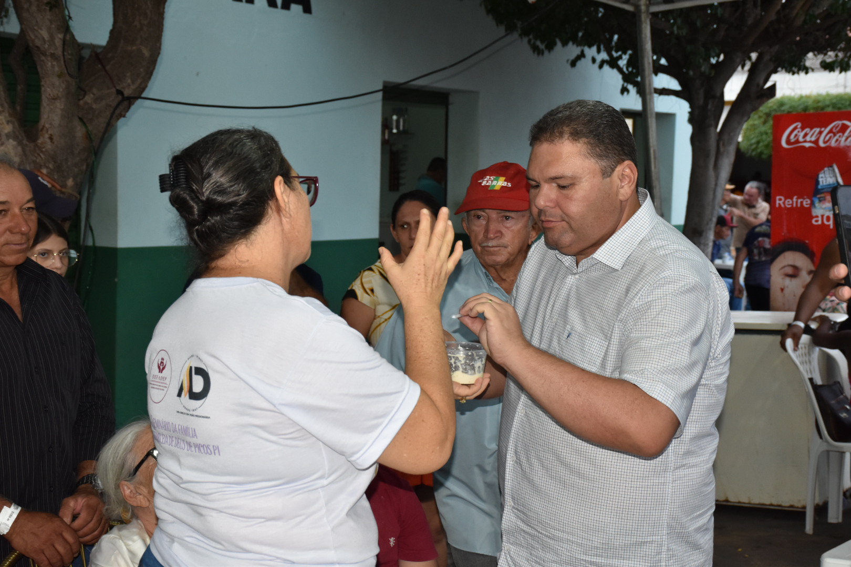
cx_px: 426
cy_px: 284
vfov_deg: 22.6
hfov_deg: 33.4
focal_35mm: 60
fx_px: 1418
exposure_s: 1/100
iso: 800
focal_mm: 40
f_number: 7.1
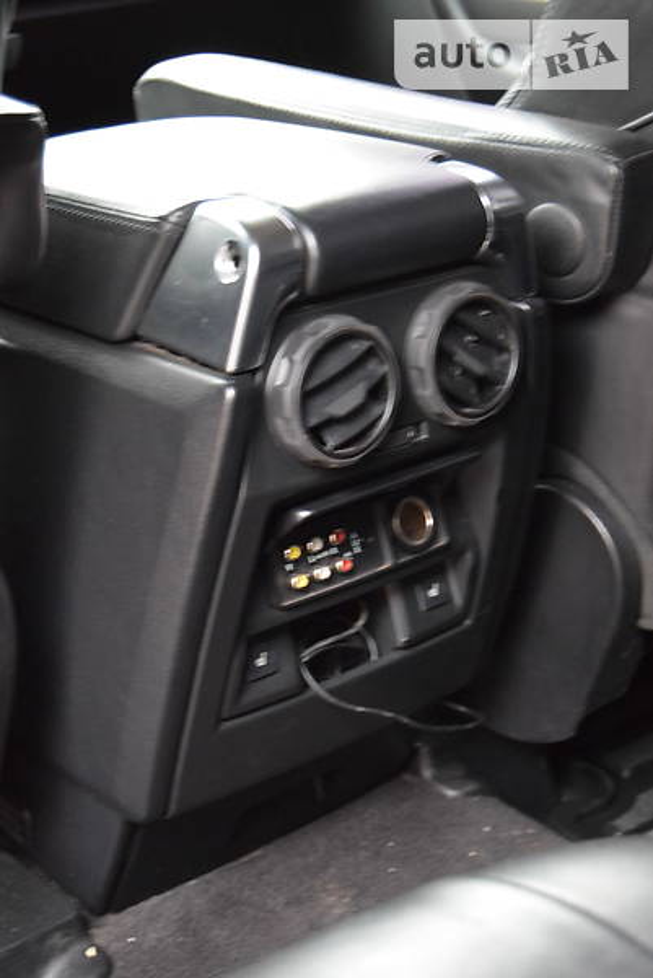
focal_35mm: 68
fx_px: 1833
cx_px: 326
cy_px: 489
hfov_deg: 20.2
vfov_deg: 29.8
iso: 3200
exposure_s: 1/15
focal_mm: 45
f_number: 5.3
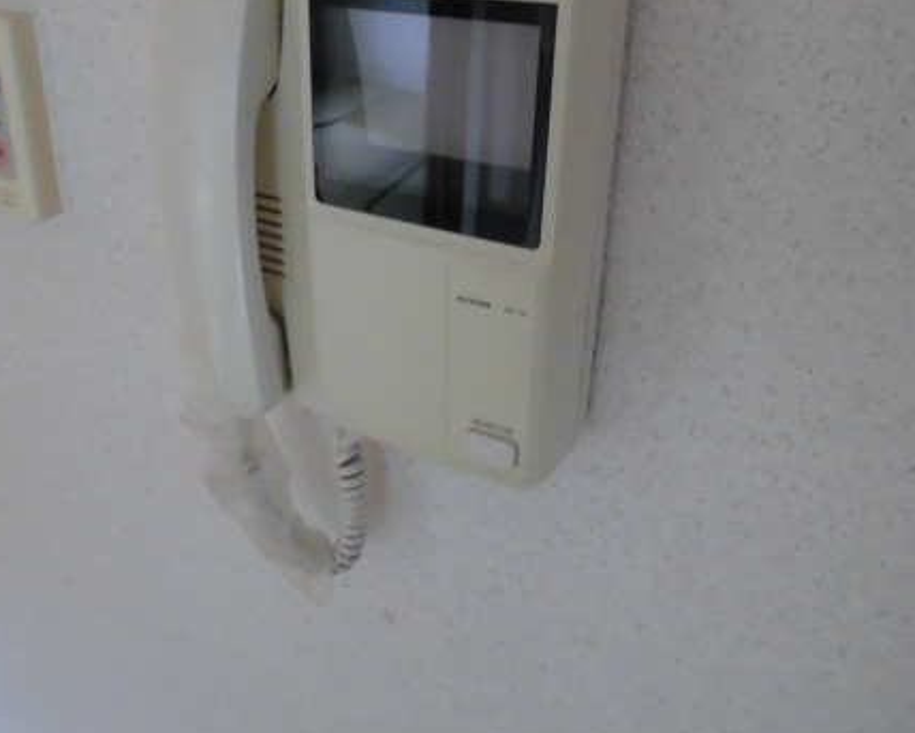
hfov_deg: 50.7
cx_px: 316
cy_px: 299
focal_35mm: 35
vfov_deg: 42.1
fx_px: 948
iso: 800
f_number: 3.1
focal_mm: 4.3
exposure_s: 1/30
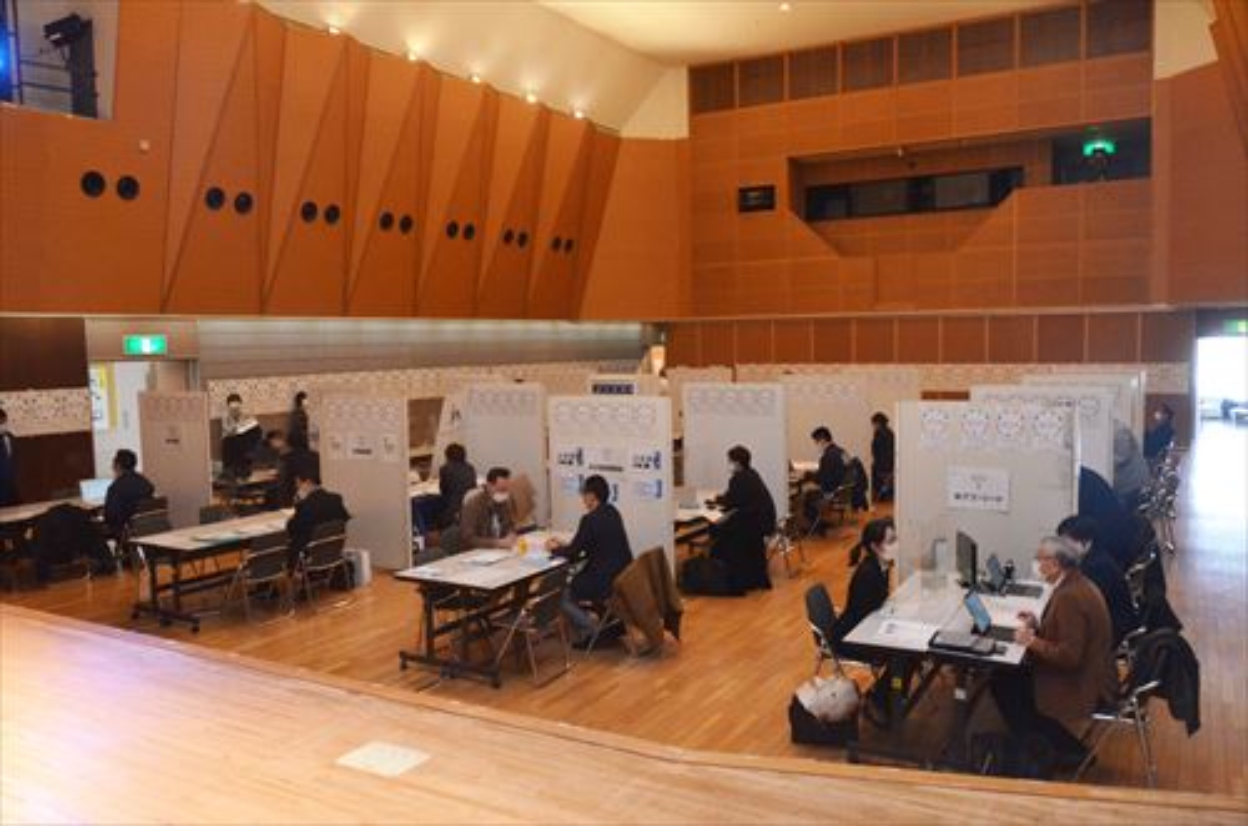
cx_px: 624
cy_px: 413
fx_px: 934
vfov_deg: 47.7
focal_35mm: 27
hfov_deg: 67.5
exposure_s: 1/320
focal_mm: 18
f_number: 5
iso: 3200
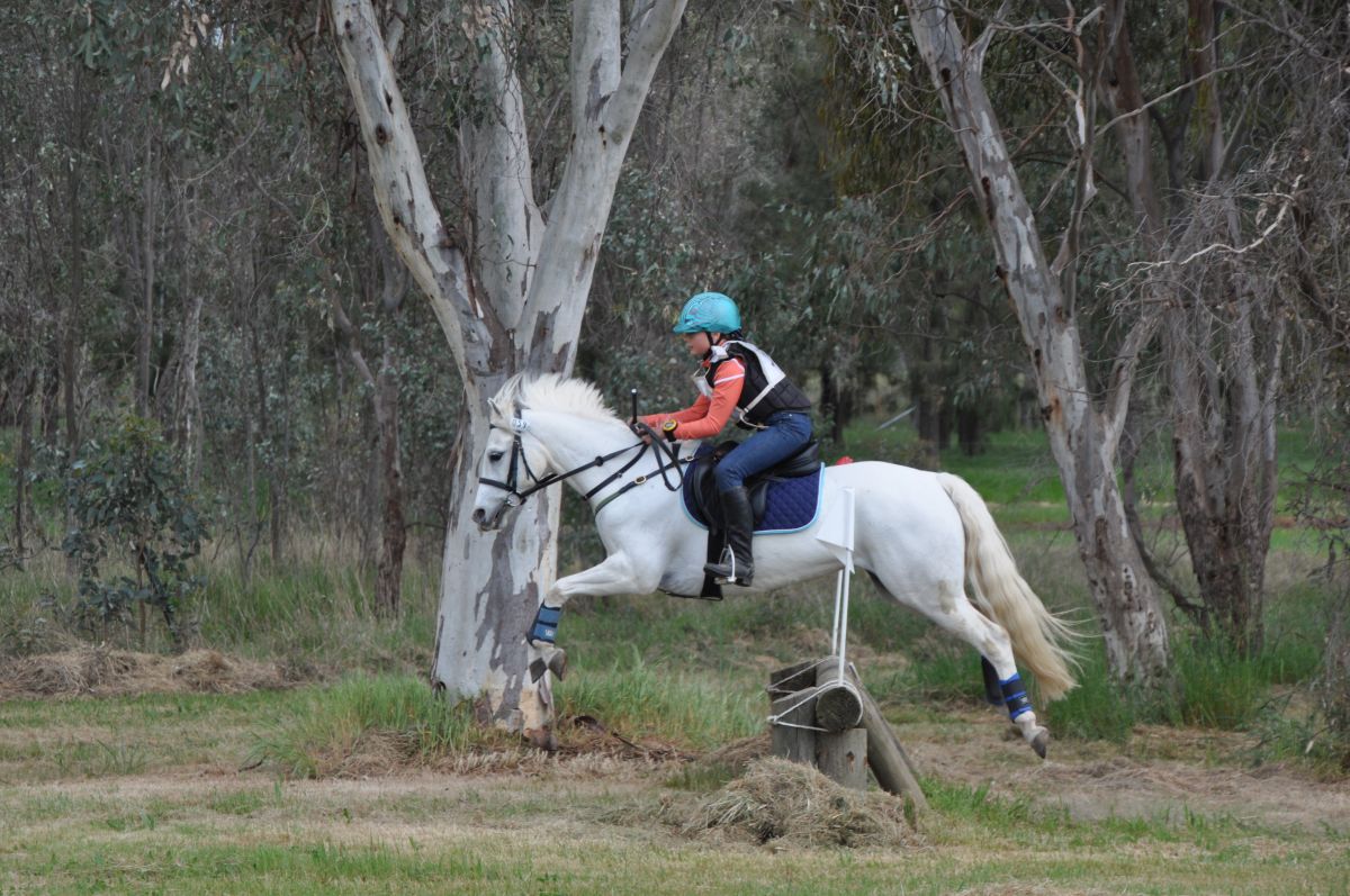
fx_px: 4832
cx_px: 675
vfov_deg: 10.6
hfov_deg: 15.9
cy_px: 448
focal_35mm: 129
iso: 450
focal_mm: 86
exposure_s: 1/1000
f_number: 5.6
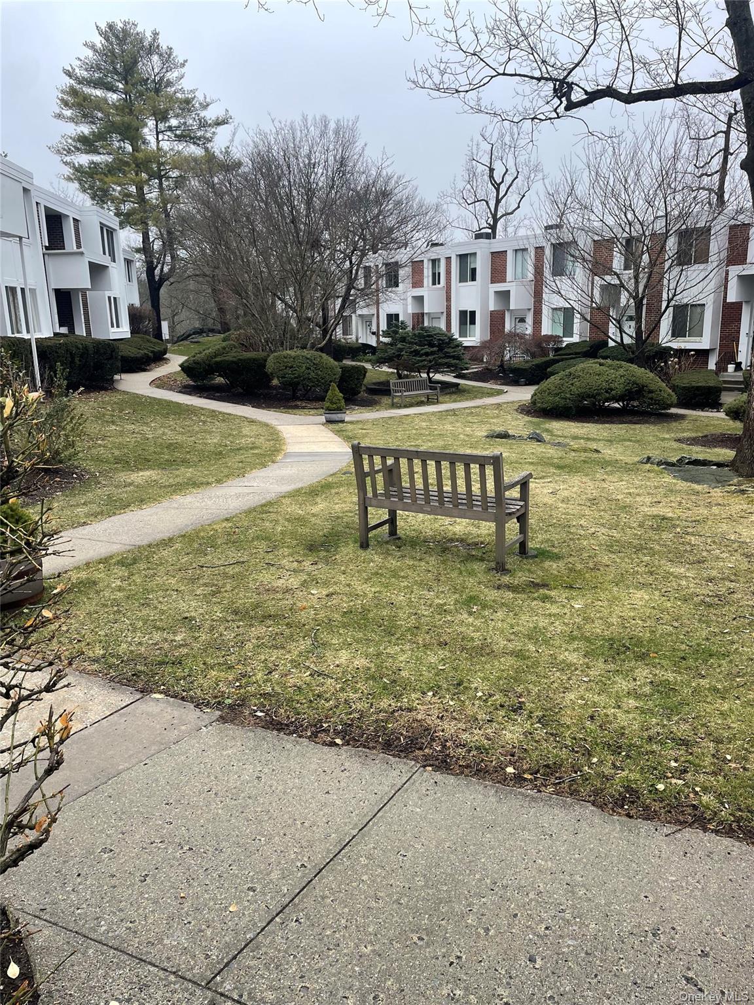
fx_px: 755
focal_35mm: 26
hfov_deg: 53.1
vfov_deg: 67.3
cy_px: 502
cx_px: 377
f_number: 1.6
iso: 32
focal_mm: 4.2
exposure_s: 1/174
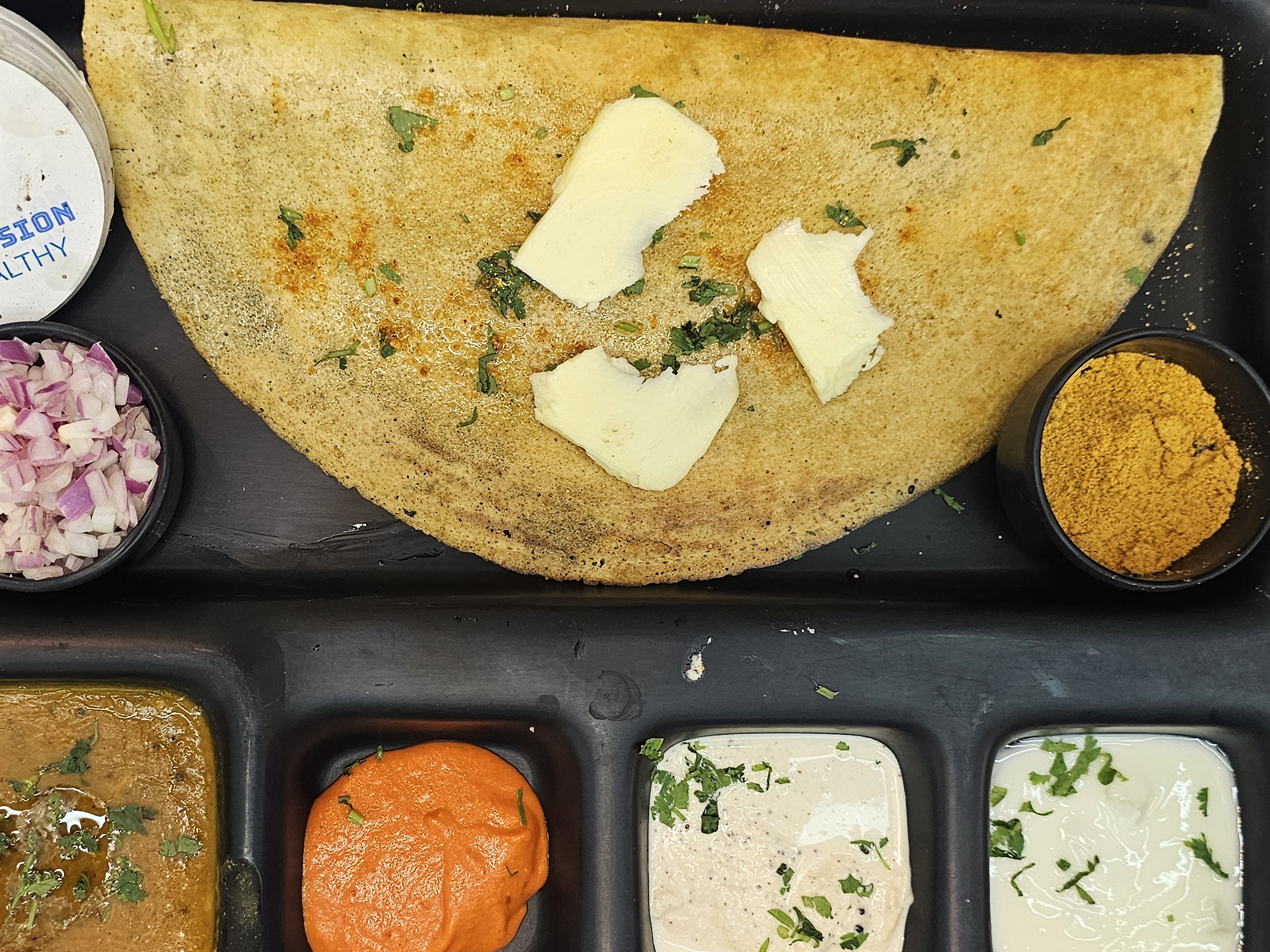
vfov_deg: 33.5
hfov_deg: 43.6
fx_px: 1578
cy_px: 559
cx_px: 512
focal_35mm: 43
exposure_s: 1/100
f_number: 1.7
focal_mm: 6.3
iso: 125
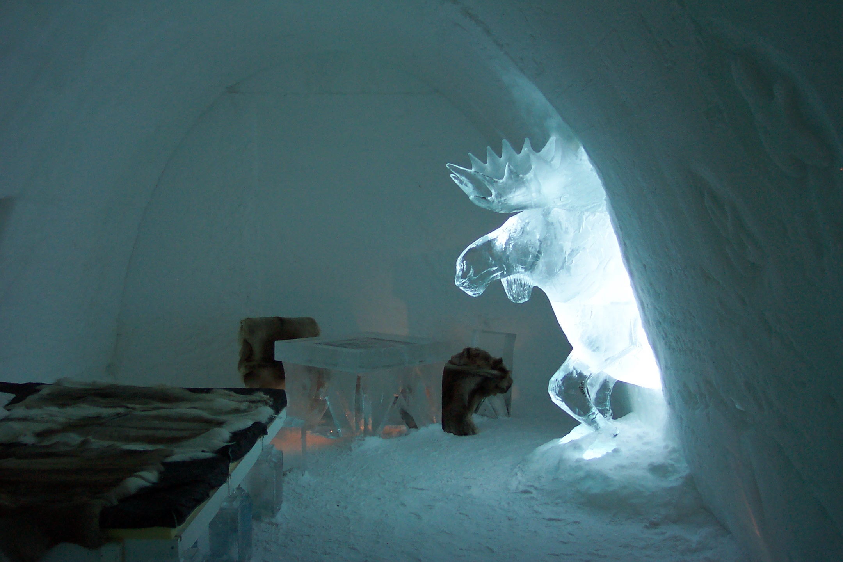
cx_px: 422
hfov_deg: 50.7
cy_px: 281
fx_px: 890
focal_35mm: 38
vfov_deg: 35.1
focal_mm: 8
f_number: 2.8
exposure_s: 1/30
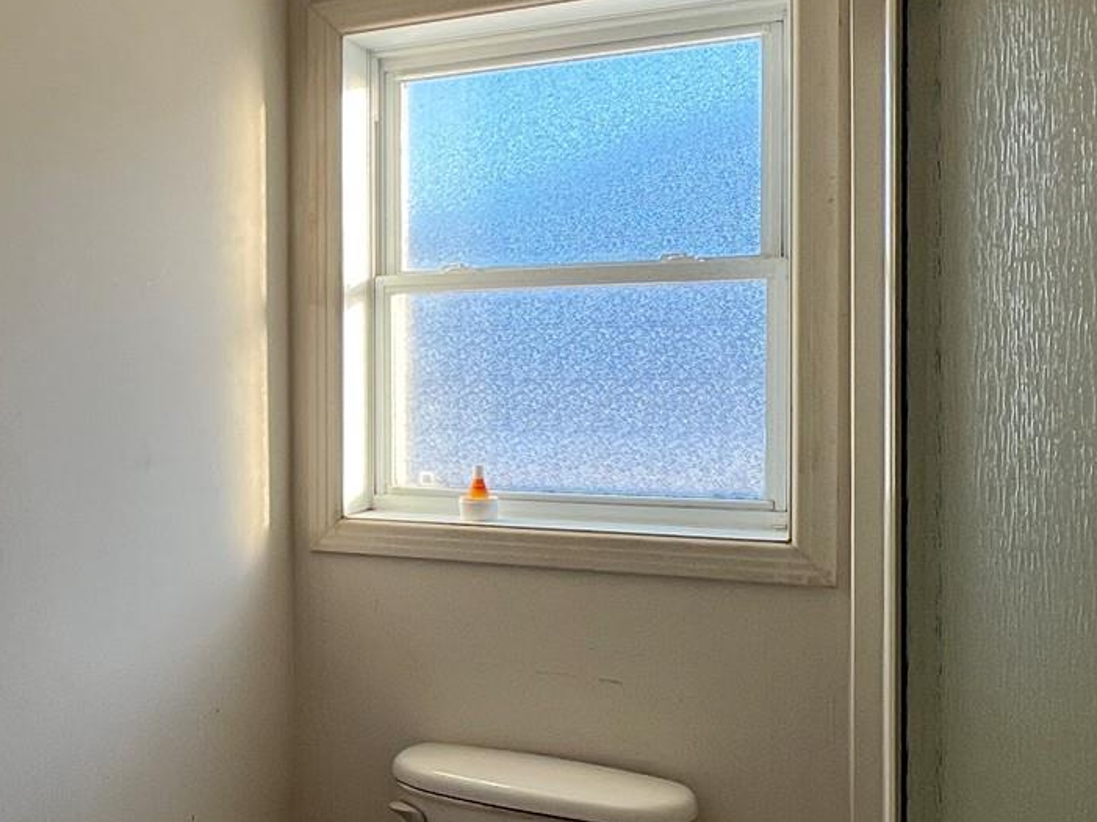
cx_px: 160
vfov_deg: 37.7
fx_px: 1204
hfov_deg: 45.5
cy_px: 412
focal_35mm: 38
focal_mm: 1.57
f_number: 1.8
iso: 50
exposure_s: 1/120
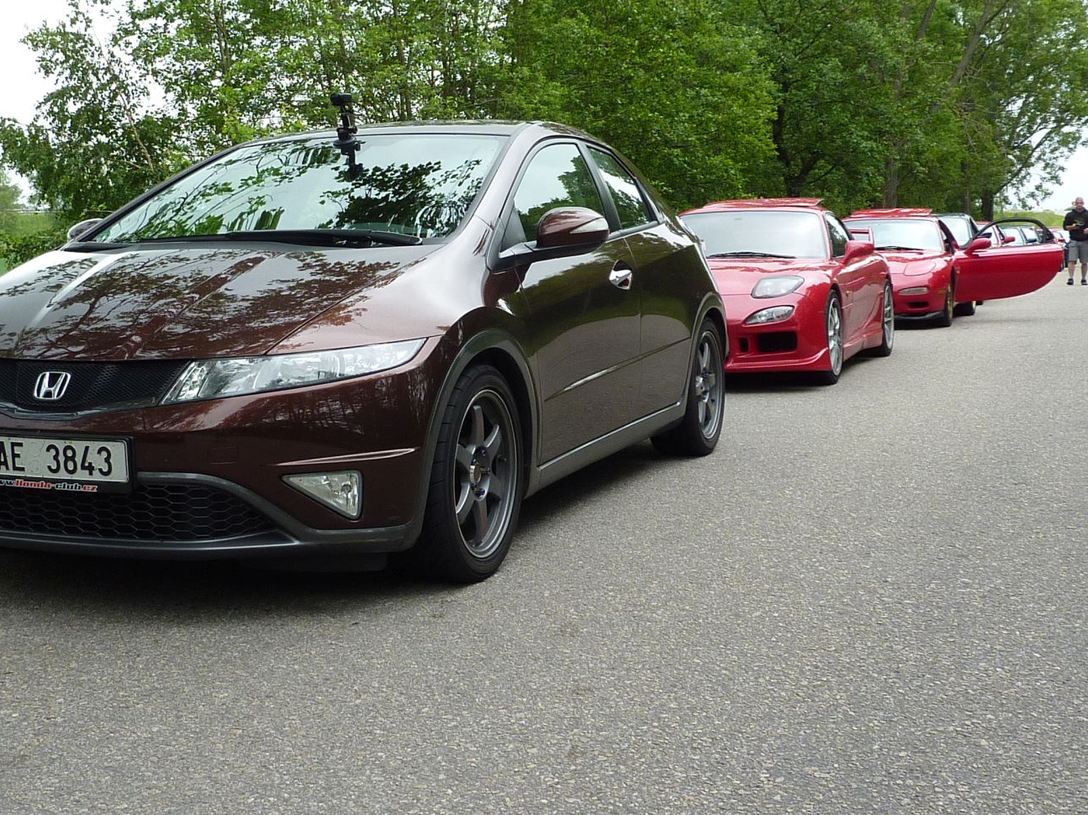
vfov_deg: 30.8
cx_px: 439
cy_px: 313
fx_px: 1477
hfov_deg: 40.3
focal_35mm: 47
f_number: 4
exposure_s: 1/160
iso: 100
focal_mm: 4.4
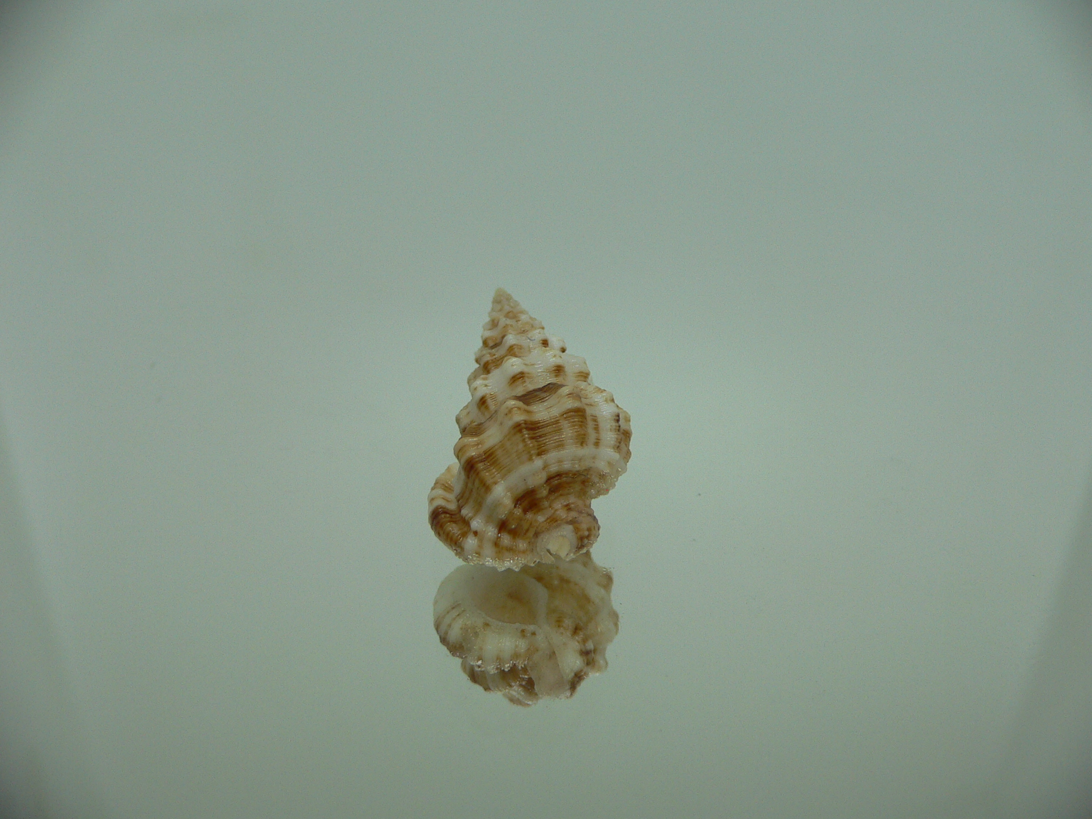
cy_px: 410
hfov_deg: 52.6
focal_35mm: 35
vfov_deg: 40.7
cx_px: 546
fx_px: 1104
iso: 80
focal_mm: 4.6
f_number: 2.8
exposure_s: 1/60
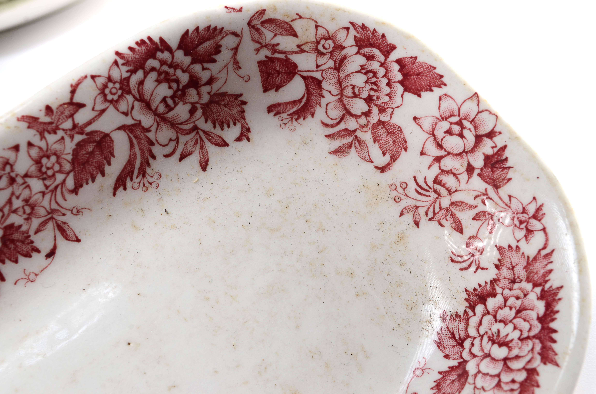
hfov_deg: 41.2
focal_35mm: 48
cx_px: 298
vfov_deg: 28.0
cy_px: 197
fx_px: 793
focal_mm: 32
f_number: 11
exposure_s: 1/80
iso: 100
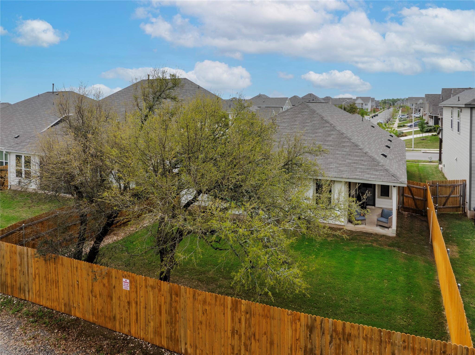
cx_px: 238
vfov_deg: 56.8
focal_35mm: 24
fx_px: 329
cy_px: 178
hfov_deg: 71.6
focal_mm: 12.29
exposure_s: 1/640
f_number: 6.3
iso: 100
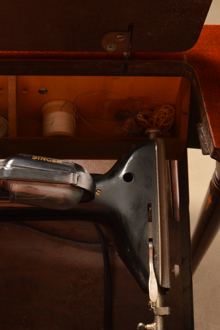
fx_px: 753
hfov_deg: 16.5
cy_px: 178
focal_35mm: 82
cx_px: 35
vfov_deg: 24.7
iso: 200
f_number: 7.1
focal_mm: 23
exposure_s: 1/160
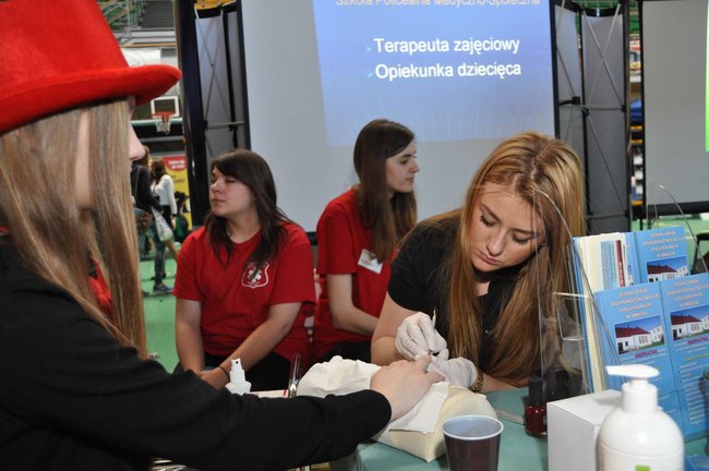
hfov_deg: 57.3
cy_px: 236
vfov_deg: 39.9
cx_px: 354
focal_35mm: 33
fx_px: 649
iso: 1250
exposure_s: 1/125
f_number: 3.8
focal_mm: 22
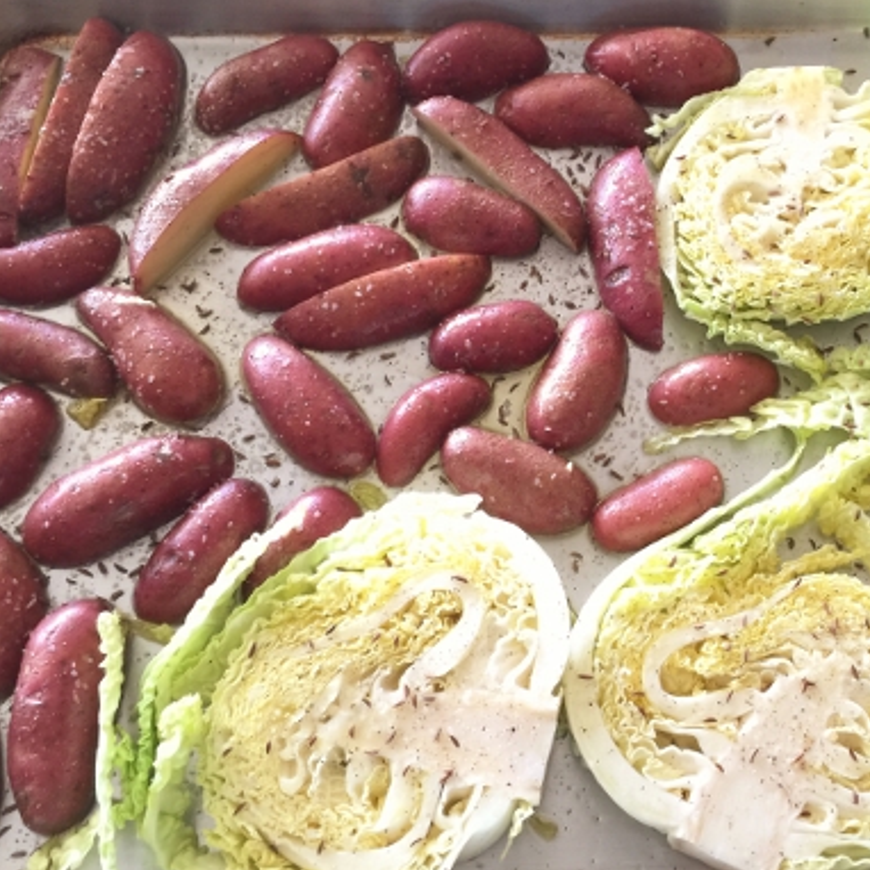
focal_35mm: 43
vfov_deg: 39.2
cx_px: 599
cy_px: 455
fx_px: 1223
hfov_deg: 38.6
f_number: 2.2
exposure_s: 1/30
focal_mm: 4.15
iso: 50
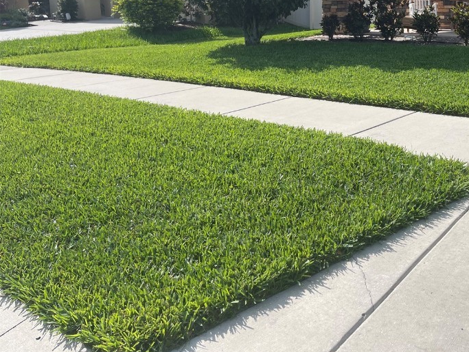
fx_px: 528
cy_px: 93
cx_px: 351
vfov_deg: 36.1
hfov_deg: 46.2
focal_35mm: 39
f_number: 1.6
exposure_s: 1/3448
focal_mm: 5.1
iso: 32
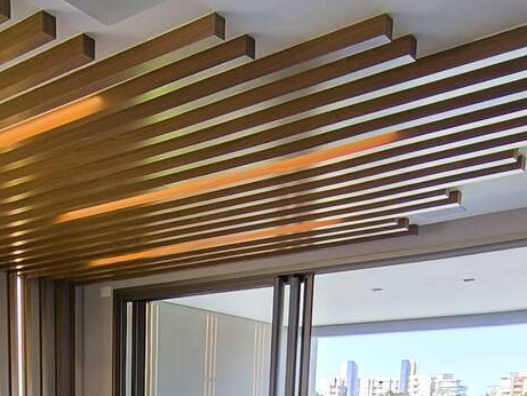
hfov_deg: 37.2
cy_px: 595
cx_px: 126
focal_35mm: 50
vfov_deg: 23.3
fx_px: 761
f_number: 2.2
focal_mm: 1.65
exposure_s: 1/60
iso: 50
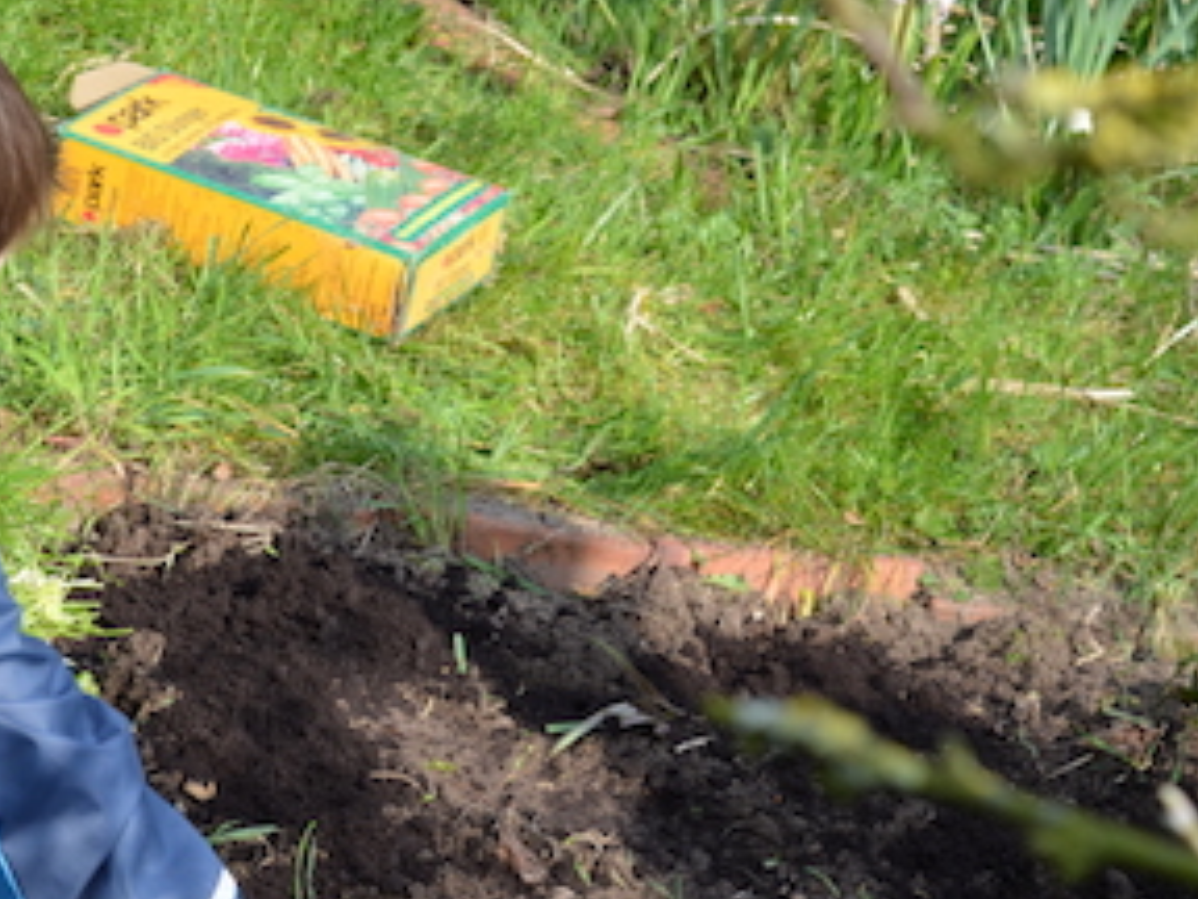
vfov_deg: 9.9
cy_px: 739
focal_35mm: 150
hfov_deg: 13.0
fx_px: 5191
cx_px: 8
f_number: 8
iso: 100
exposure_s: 1/100
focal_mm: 50
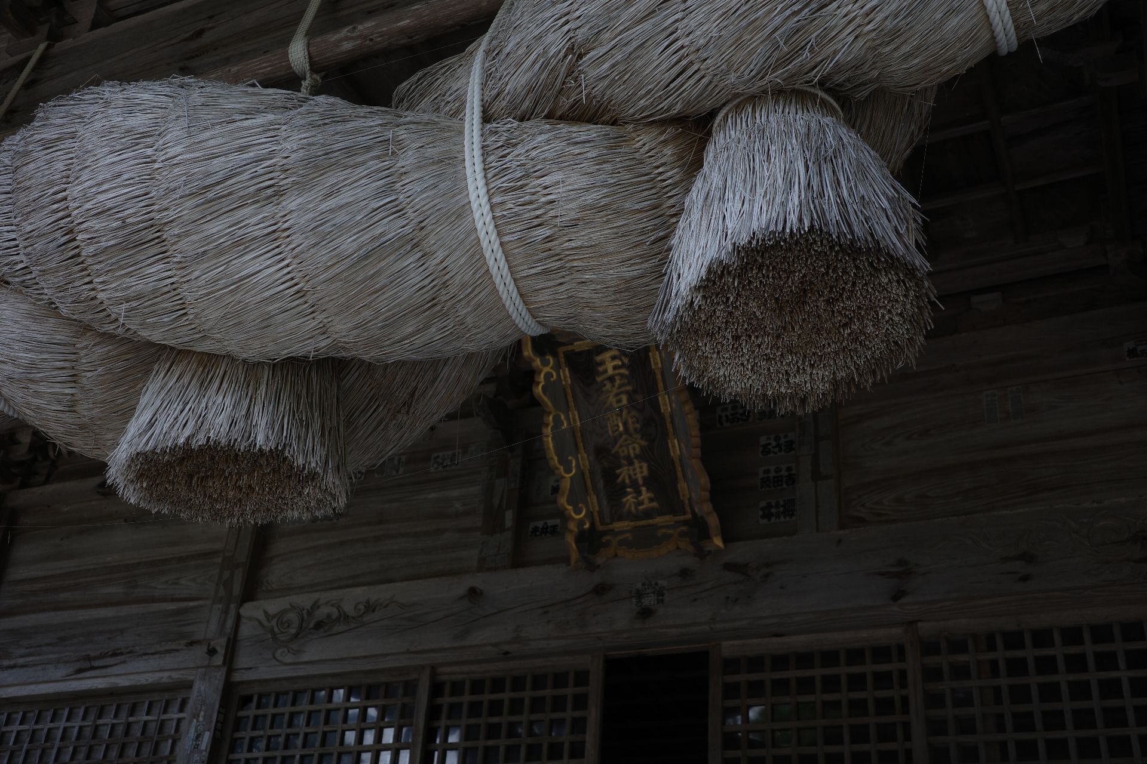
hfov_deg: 48.5
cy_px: 382
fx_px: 1274
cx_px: 574
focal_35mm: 40
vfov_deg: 33.4
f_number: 2.8
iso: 100
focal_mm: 26
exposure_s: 1/250
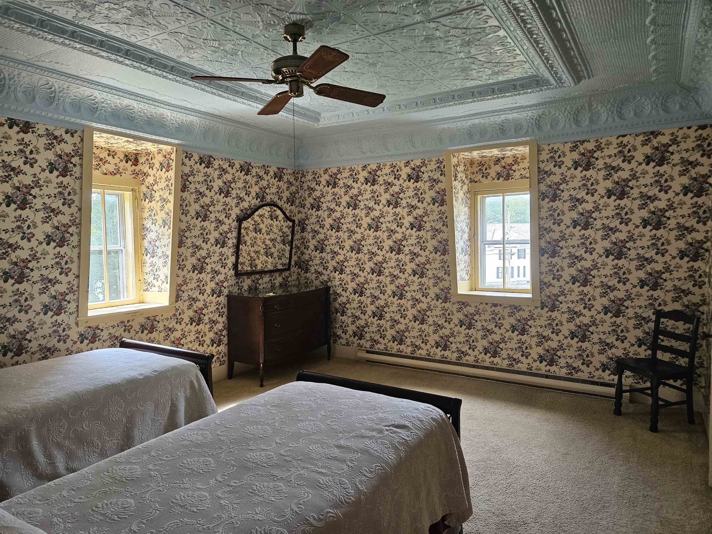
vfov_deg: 58.9
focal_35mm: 23
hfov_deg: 73.9
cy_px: 267
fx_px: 473
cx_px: 356
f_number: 1.8
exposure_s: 1/120
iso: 200
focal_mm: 5.4
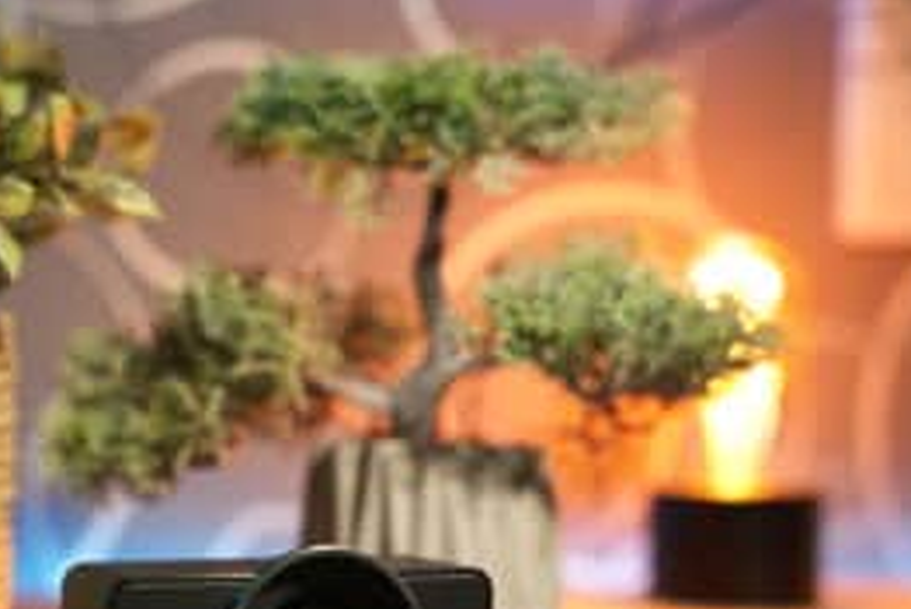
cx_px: 299
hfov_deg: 27.5
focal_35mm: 73
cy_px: 445
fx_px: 1852
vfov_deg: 18.6
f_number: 2.8
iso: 200
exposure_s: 1/50
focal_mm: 49.1
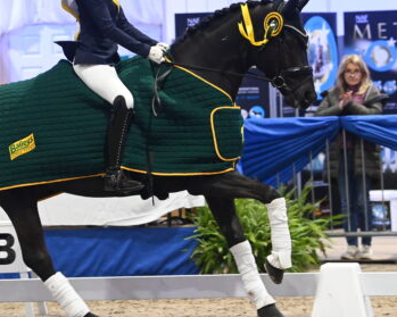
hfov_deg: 6.9
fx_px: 3289
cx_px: 118
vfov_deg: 5.5
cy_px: 106
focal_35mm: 280
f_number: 4
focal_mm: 140
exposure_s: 1/640
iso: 16000
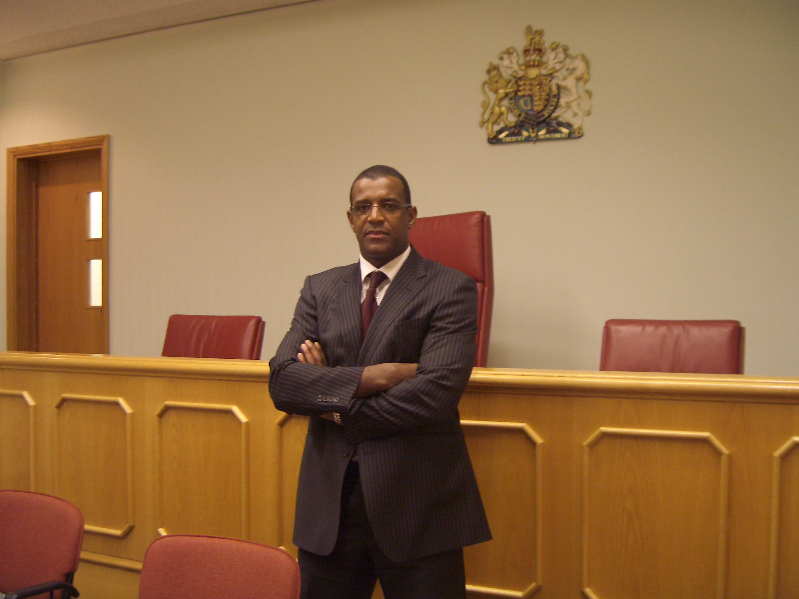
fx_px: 900
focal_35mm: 39
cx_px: 400
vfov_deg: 36.8
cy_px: 300
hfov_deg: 47.9
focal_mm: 8
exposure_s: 1/15
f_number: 2.8
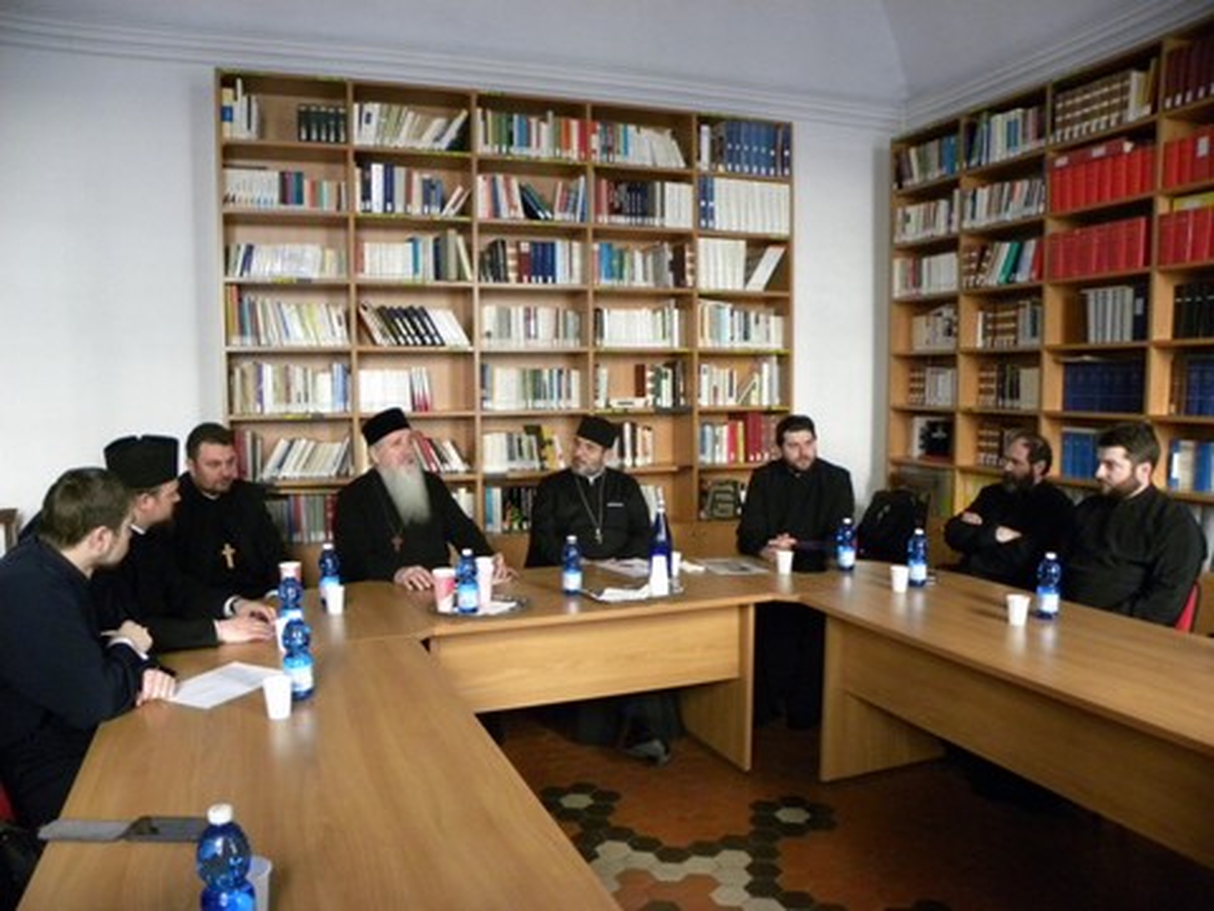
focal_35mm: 26
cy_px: 456
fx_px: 912
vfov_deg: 53.1
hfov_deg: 67.3
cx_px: 607
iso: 400
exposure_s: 1/26.8
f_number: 2.8
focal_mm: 4.6
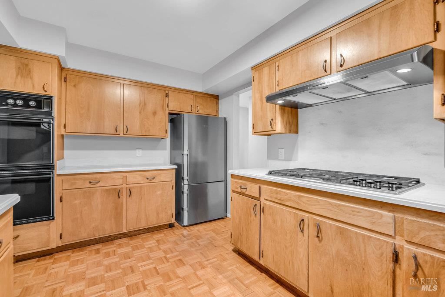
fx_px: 185
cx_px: 222
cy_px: 148
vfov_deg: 77.3
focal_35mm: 15
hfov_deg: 100.4
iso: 100
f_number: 8
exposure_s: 1/4
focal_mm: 10
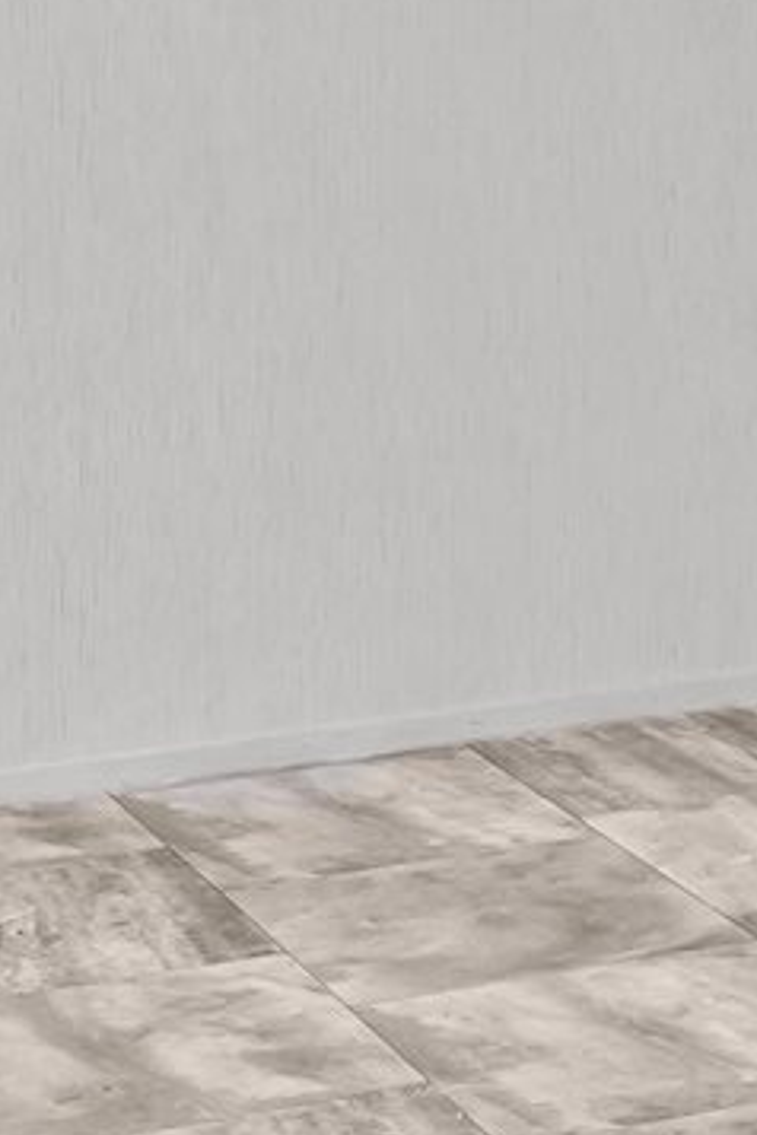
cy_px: -72
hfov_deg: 7.2
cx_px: 2694
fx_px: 4889
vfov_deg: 13.0
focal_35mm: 155
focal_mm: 18
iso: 200
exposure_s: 1/50
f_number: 4.5
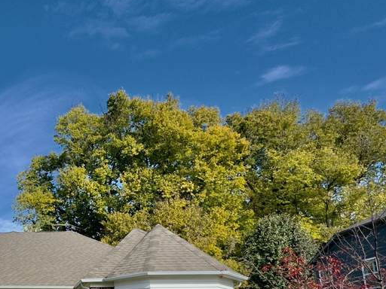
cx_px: -1
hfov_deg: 44.6
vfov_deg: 37.6
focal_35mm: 35
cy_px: 268
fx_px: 390
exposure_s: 1/1160
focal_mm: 2.22
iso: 50
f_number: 2.2
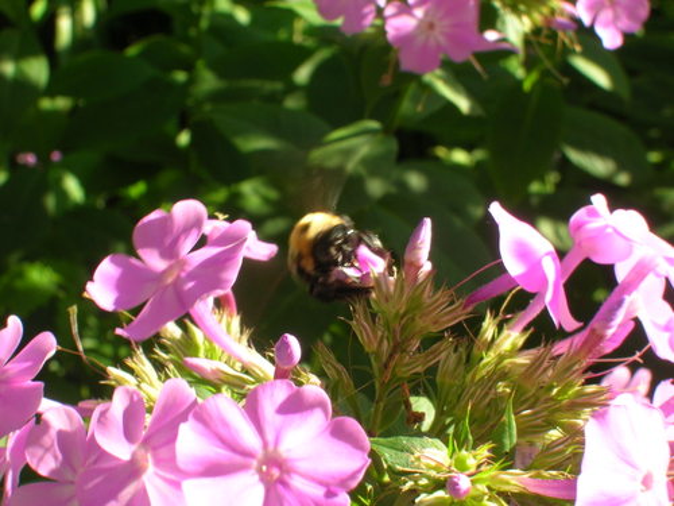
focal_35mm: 86
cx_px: 337
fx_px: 1674
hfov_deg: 22.8
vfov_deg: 17.2
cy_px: 253
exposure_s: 1/45.1
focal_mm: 14.3
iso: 50
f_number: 7.4
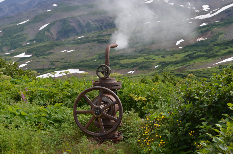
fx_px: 533
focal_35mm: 82
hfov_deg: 24.7
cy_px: 77
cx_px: 116
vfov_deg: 16.5
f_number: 8
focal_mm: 55
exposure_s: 1/250
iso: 160
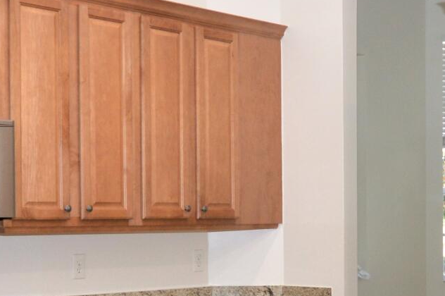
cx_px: 299
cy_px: 242
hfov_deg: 25.7
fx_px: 968
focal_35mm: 78
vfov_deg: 17.2
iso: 400
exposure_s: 1/60
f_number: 4
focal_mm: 11
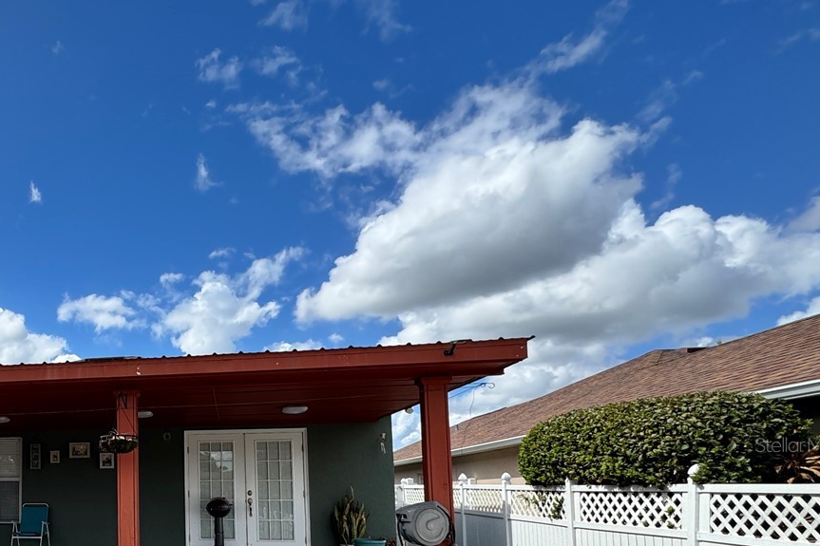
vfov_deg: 45.3
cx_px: 85
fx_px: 615
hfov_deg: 57.9
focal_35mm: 27
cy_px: 444
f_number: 2.2
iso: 50
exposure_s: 1/1020
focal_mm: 2.22
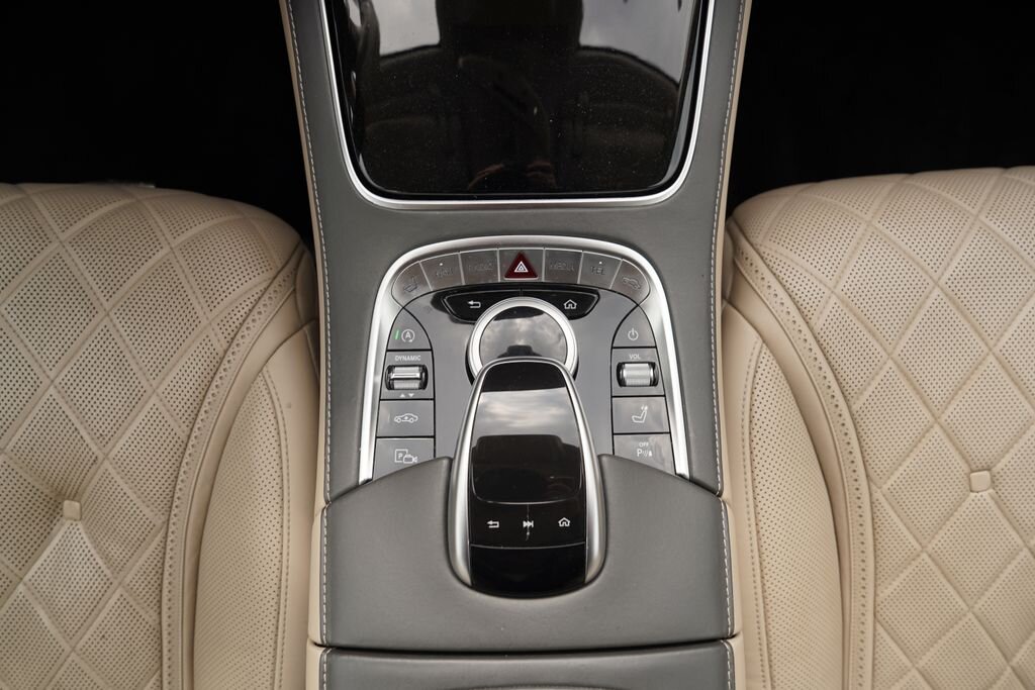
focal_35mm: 24
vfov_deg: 53.1
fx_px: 690
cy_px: 345
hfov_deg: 73.7
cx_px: 518
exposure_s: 1/125
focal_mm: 24
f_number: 5.6
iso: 100
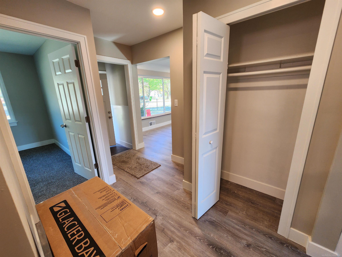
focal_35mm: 13
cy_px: 128
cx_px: 171
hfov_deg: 106.2
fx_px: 128
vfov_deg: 89.9
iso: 160
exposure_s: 1/60
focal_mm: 2.2
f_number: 2.2
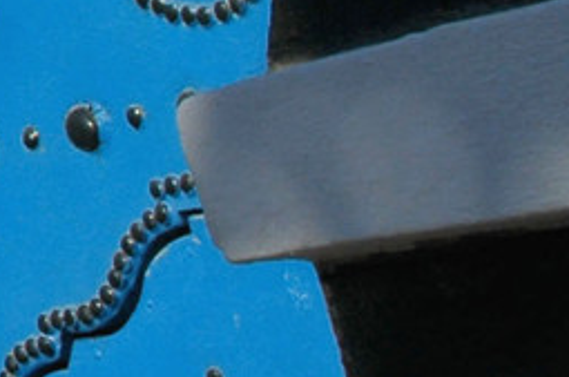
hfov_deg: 9.7
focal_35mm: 160
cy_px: -251
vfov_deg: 8.3
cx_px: -1174
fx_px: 2526
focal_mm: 17
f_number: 11
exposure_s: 1/500
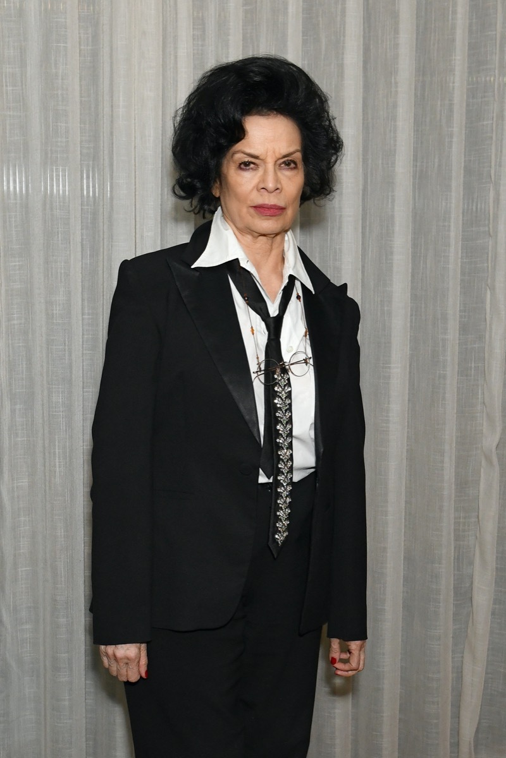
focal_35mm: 32
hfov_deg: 41.1
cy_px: 379
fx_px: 675
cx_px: 253
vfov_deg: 58.7
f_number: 5.6
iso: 1600
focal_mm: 32
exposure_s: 1/125
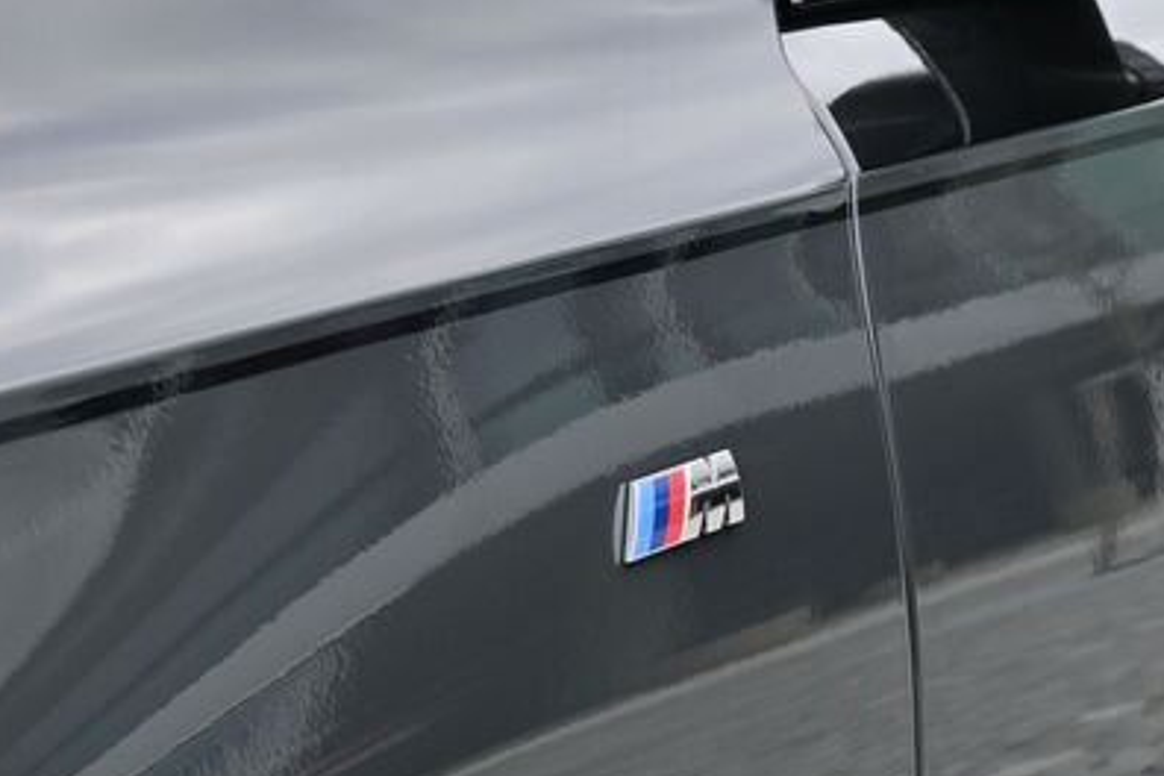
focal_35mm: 116
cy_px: 641
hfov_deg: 17.6
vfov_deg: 11.8
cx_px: 617
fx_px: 3752
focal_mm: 37
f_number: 5.6
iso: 100
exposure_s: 1/125
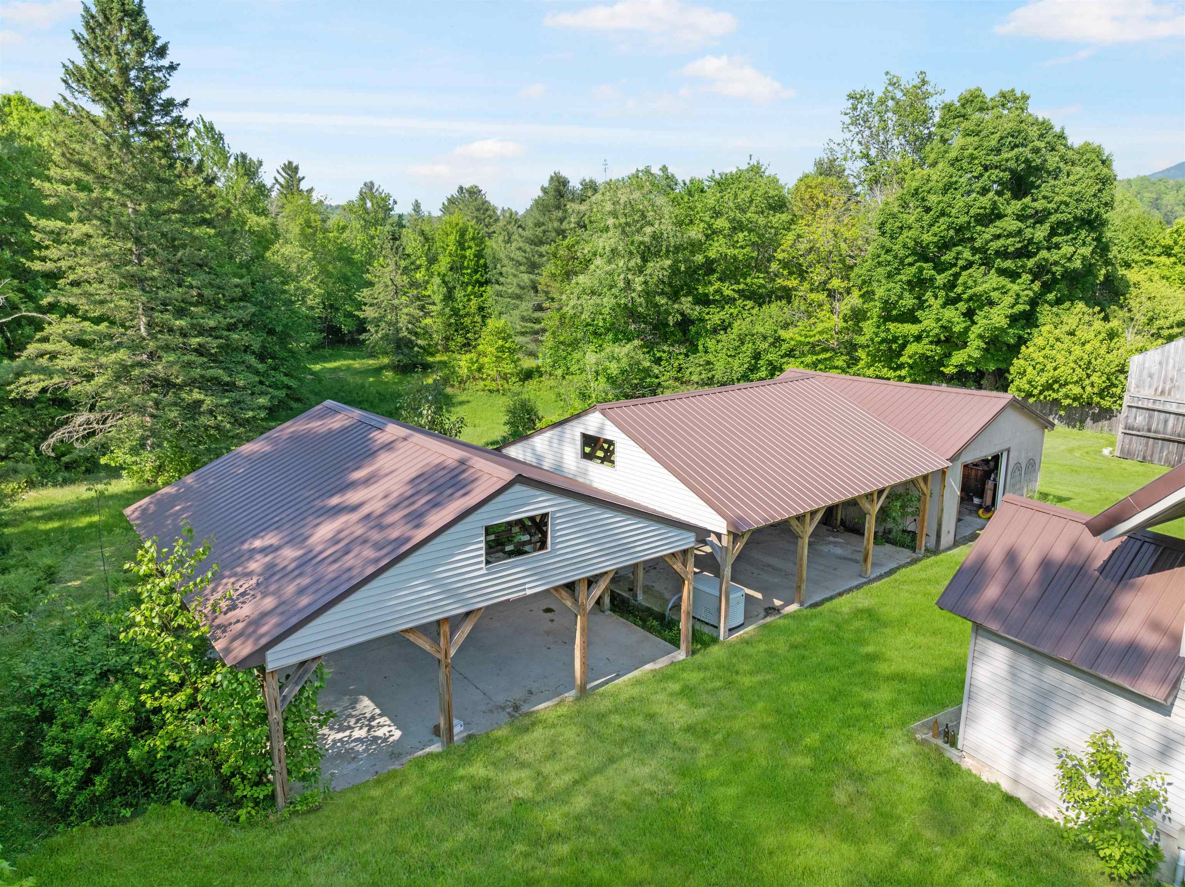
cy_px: 444
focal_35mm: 24
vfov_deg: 56.8
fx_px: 821
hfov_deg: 71.6
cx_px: 592
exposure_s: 1/1600
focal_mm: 12.29
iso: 140
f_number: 2.8
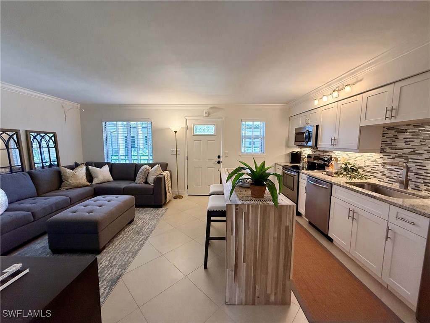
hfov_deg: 102.1
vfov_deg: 85.7
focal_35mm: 14
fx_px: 174
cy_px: 162
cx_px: 215
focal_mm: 2.22
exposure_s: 1/120
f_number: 2.2
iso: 200
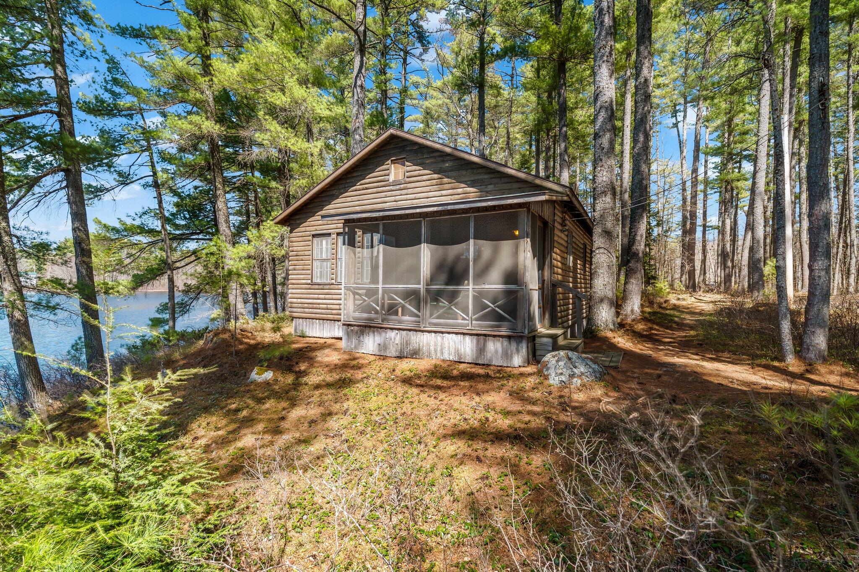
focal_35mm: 16
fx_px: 382
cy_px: 286
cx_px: 430
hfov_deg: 96.7
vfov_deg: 73.7
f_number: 8
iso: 320
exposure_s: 1/8
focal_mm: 16
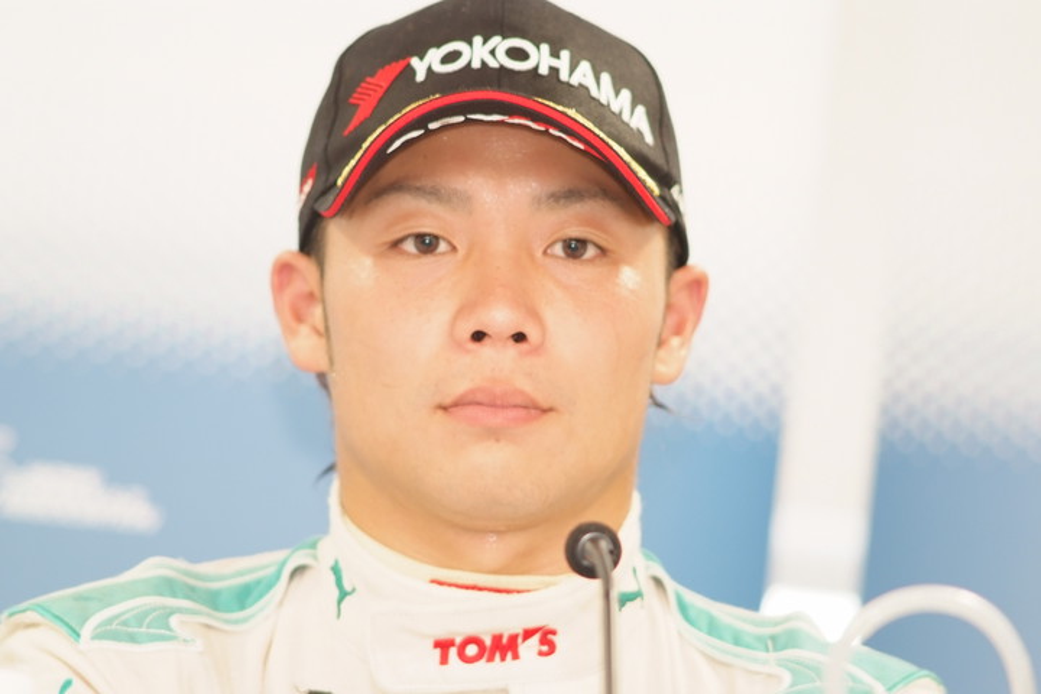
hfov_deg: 7.6
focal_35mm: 270
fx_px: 7807
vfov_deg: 5.1
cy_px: 347
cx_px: 520
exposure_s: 1/60
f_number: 2.8
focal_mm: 180
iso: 800
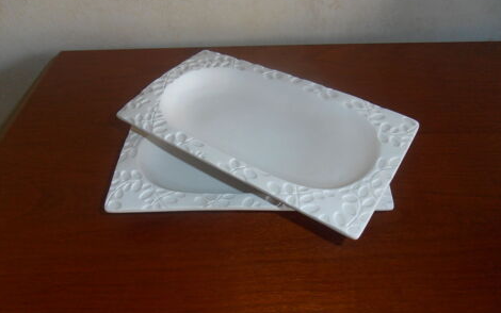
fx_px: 355
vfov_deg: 47.5
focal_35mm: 26
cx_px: 254
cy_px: 176
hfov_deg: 70.4
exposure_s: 1/30
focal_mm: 4.2
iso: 125
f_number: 3
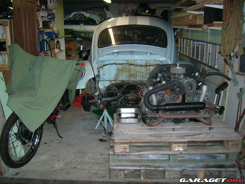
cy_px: 92
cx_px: 122
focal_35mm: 35
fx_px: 248
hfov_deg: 52.6
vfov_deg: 40.7
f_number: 2.8
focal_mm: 5.95
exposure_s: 1/60
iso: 100
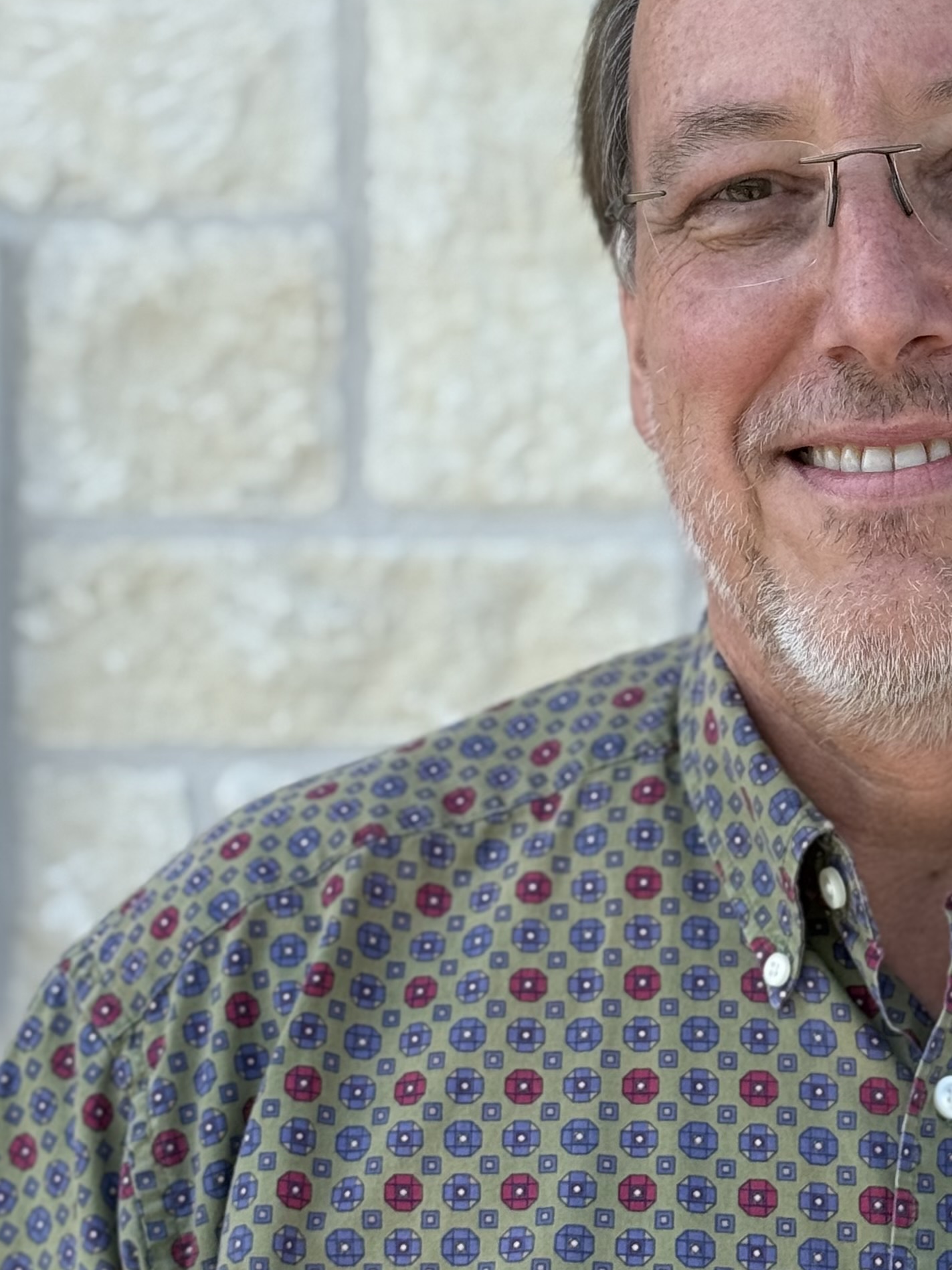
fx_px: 3740
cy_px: 435
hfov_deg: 14.3
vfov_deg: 19.2
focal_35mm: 102
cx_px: 894
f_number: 1.78
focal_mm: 6.76
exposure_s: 1/1642
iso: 64
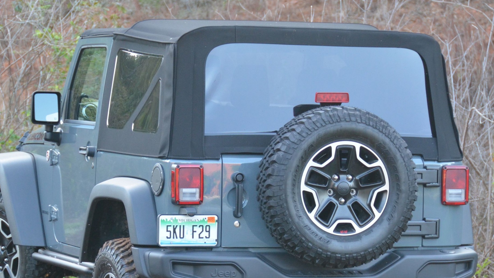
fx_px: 3366
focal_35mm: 257
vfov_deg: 4.7
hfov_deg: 8.4
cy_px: 211
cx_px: 212
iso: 1600
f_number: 5.3
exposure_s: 1/250
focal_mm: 120
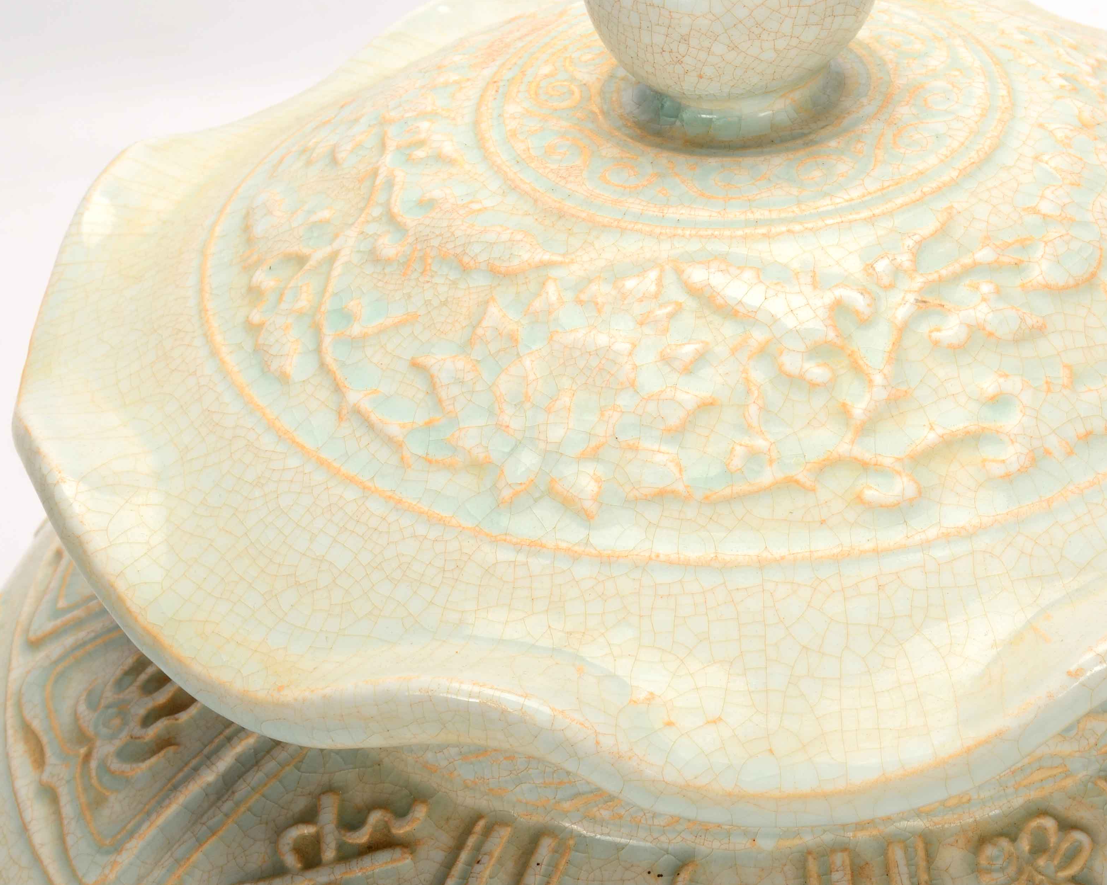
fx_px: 3268
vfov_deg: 15.4
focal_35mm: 100
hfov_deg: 19.2
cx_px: 753
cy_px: 362
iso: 100
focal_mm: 45
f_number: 18
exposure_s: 1/160
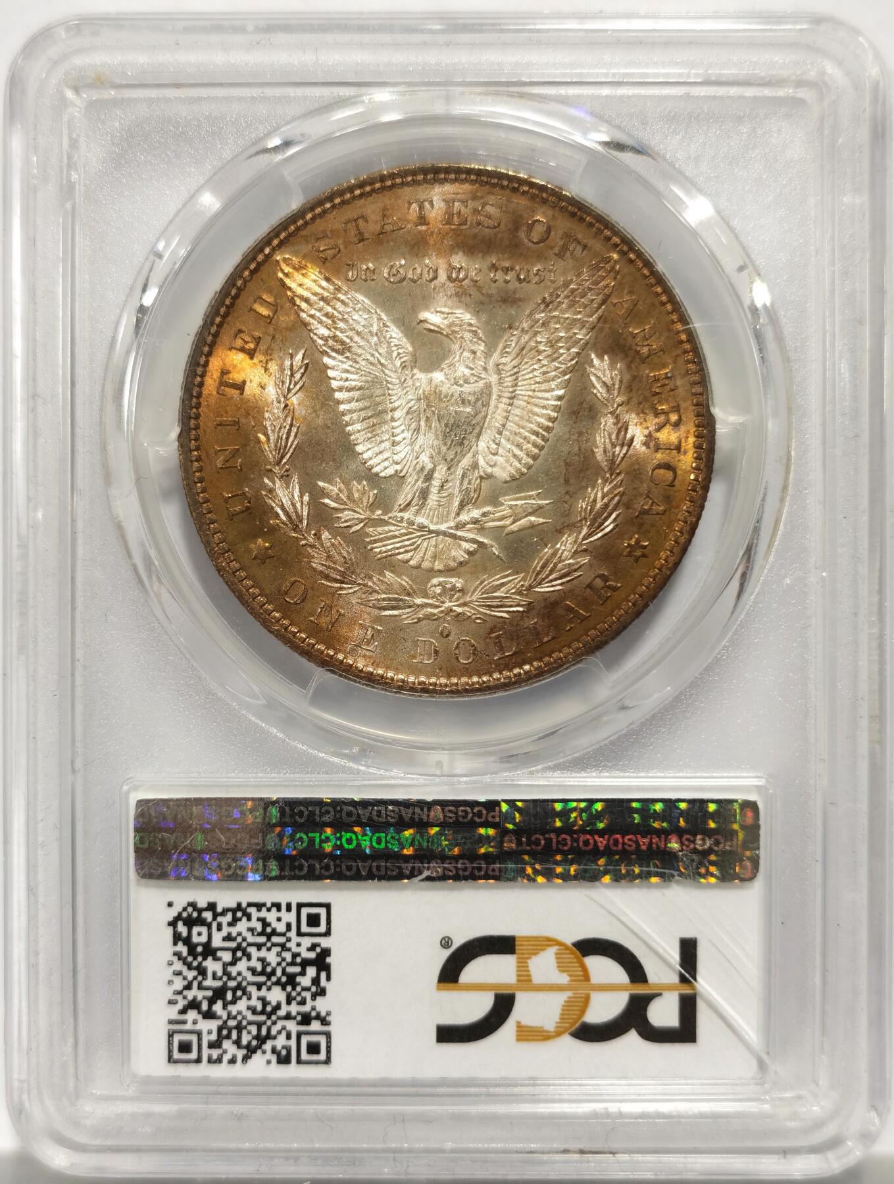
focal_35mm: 54
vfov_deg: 35.5
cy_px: 592
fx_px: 1852
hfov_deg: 27.1
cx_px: 447
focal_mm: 5.56
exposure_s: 1/100
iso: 100
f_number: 16
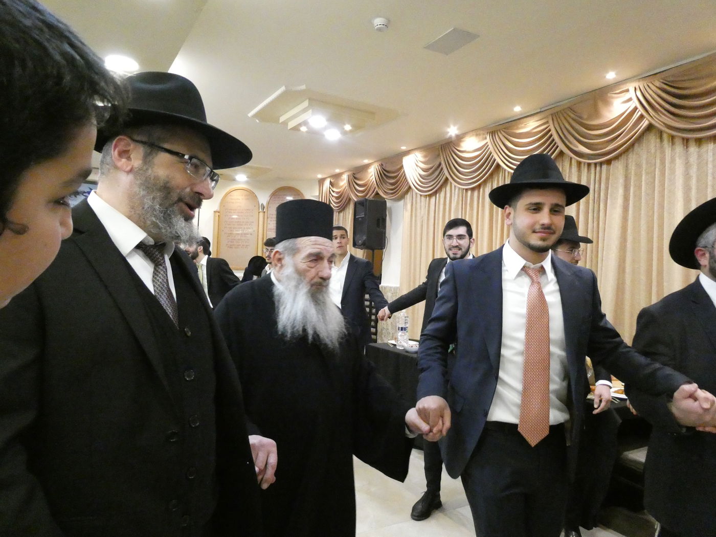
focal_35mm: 24
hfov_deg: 71.6
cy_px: 268
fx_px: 496
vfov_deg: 56.8
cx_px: 358
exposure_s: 1/125
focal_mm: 4.3
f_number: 3.3
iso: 2000
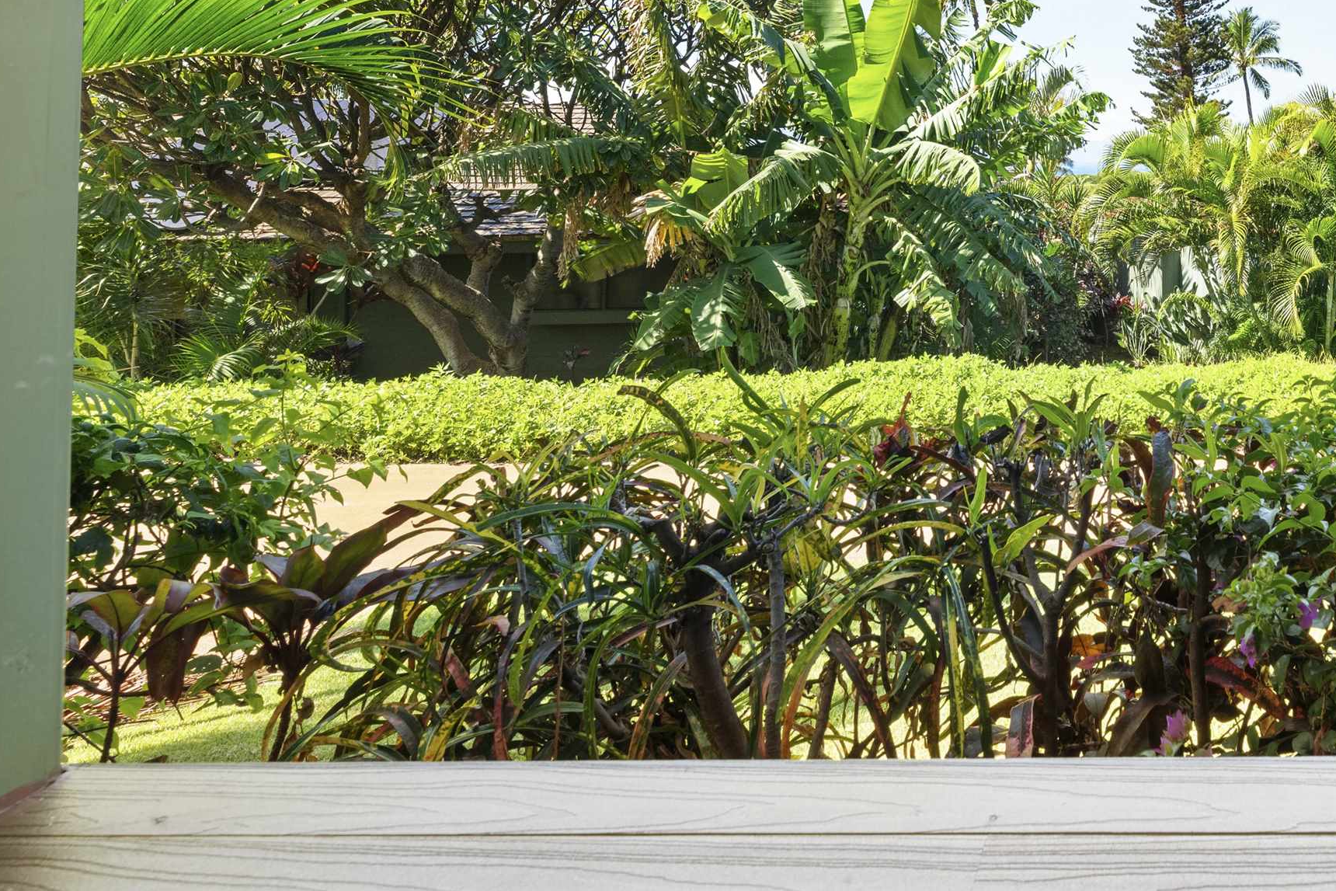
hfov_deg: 61.7
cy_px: 134
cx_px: 1172
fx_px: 928
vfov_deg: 47.4
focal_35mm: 25
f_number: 9
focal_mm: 14
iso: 320
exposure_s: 1/30
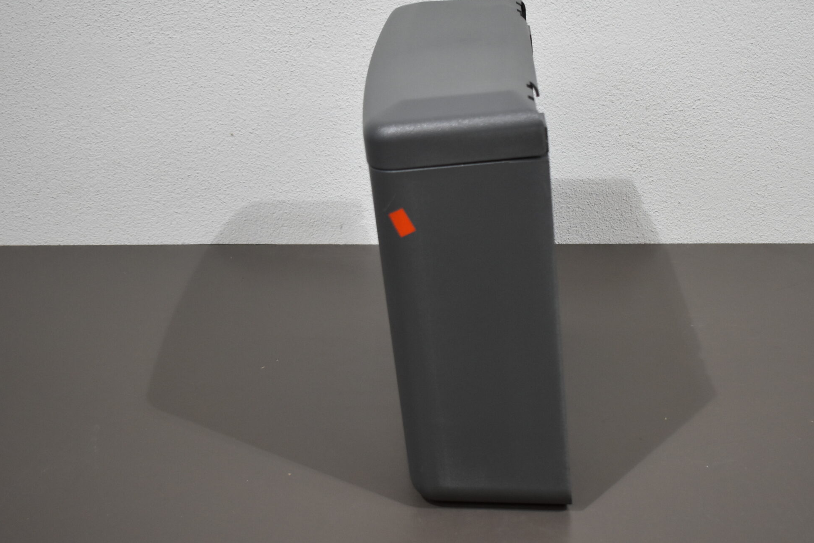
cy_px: 286
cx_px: 477
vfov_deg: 25.2
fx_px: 1213
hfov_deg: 37.0
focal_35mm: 54
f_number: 4
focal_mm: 27
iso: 800
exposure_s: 1/200
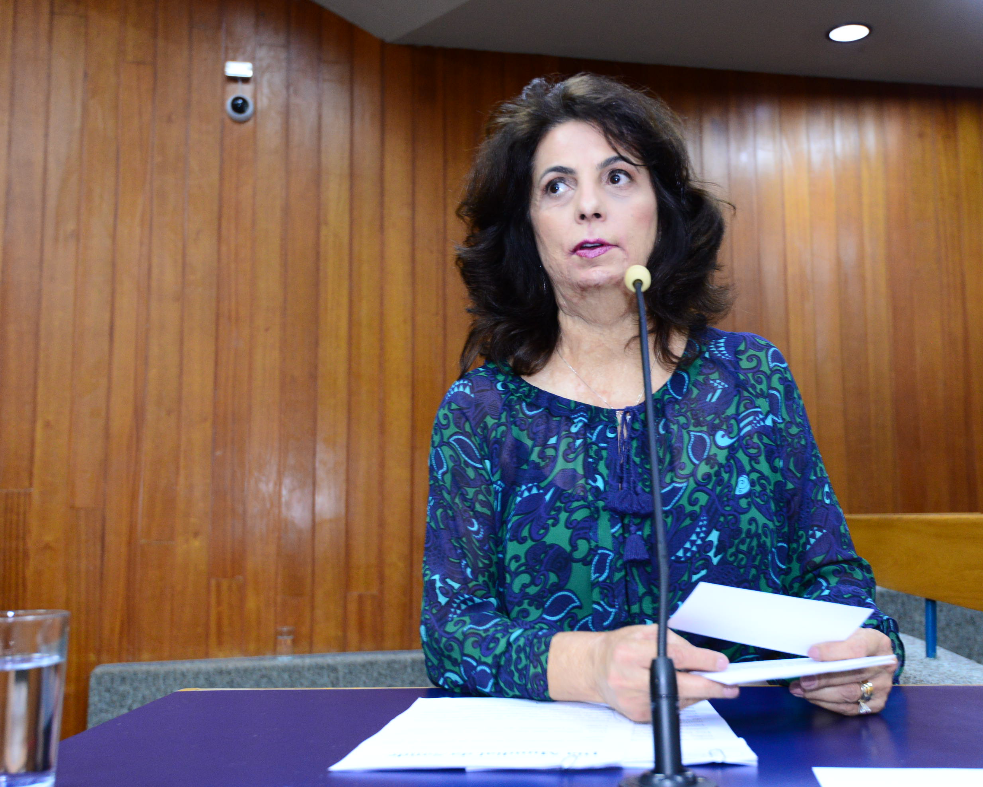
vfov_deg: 37.3
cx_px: 567
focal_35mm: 40
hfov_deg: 45.6
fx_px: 1164
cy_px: 391
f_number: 5
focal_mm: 35
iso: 2500
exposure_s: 1/60
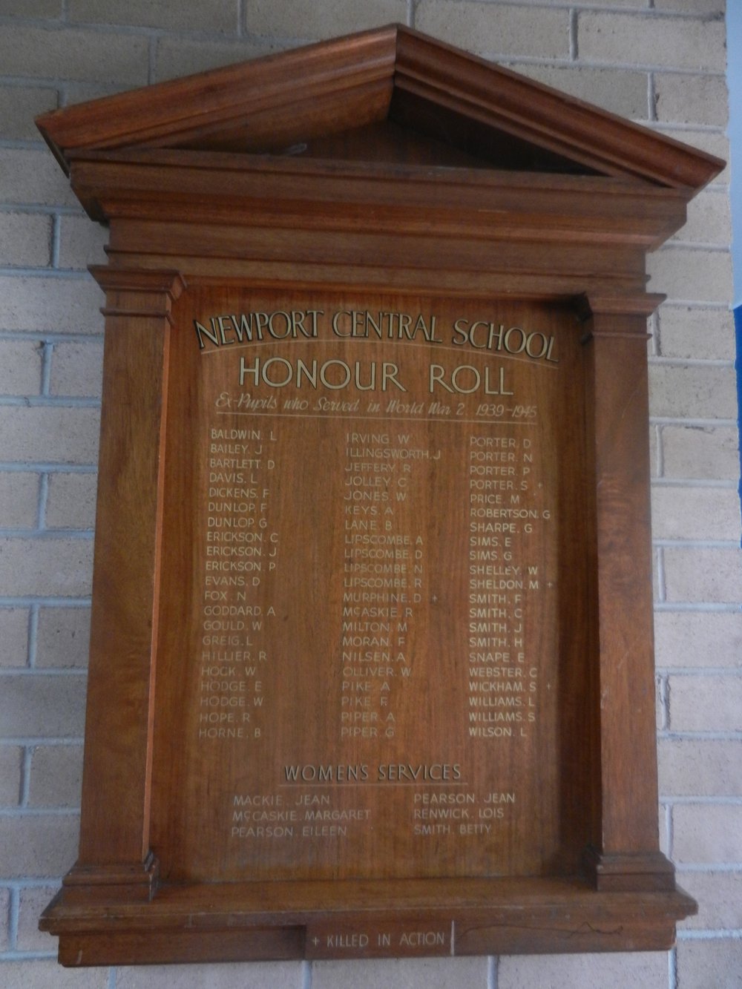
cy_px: 494
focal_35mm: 25
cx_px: 371
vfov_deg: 69.4
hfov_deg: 54.9
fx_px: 714
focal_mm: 4.5
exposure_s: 1/30
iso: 360
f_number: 3.5
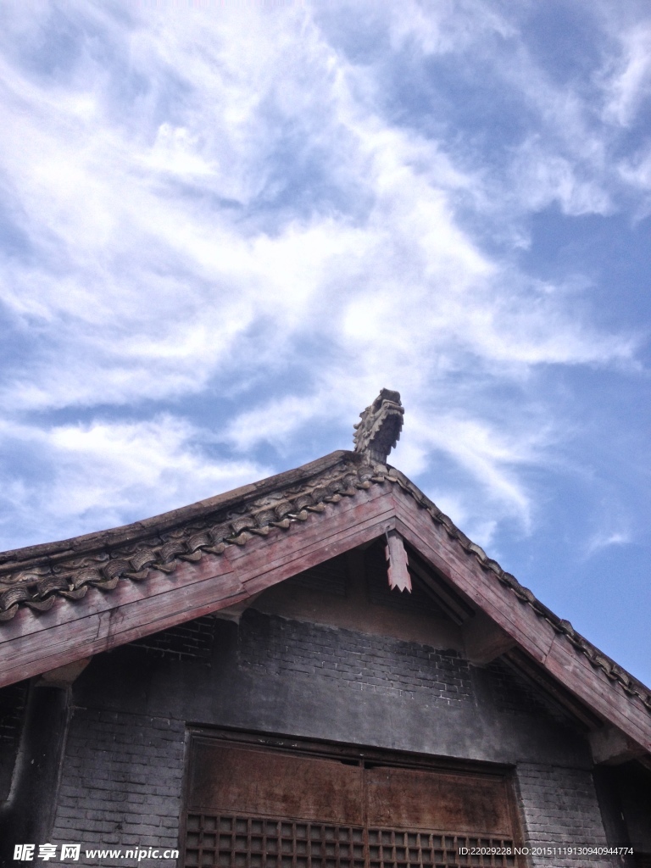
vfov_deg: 52.6
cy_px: 434
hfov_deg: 40.7
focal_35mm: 35
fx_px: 878
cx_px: 326
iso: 50
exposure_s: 1/1972
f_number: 2.4
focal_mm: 4.28
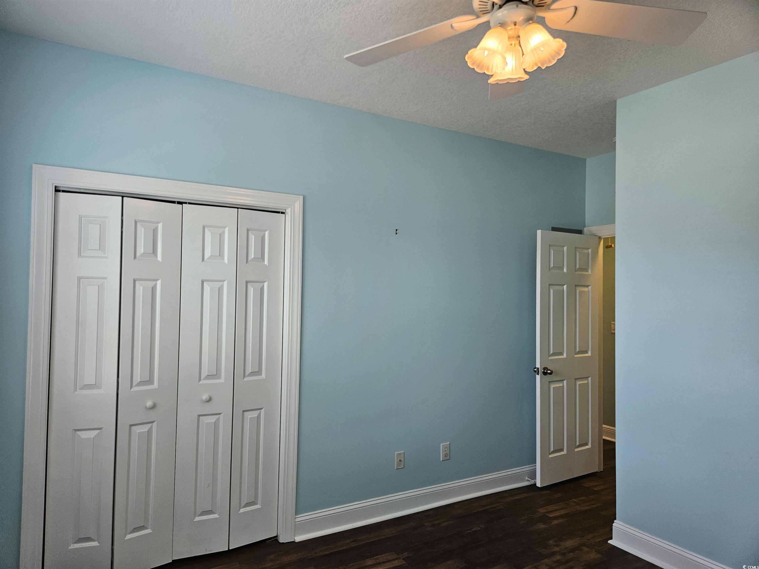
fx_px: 504
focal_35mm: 23
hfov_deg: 73.9
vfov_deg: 58.9
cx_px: 380
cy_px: 284
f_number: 1.8
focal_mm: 5.4
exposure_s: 1/120
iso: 80
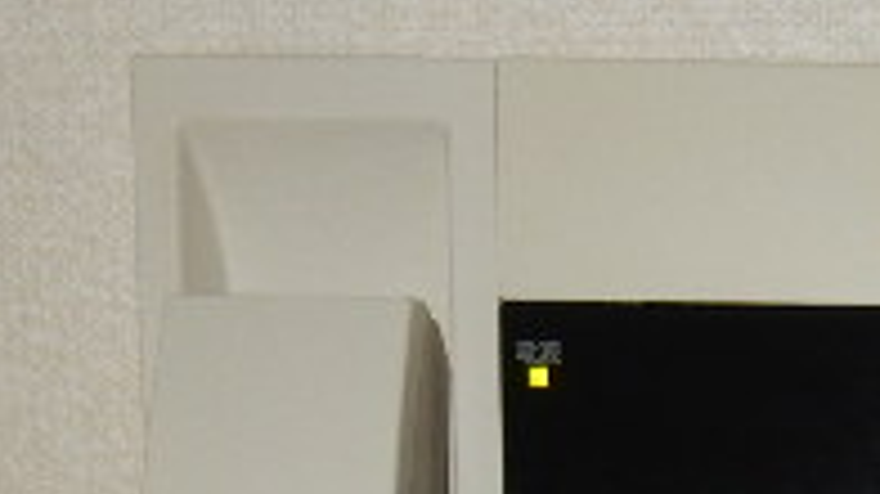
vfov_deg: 12.3
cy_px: 930
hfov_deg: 21.6
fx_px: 2076
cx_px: 1140
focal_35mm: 89
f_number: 3.7
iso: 200
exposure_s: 1/30
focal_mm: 4.5
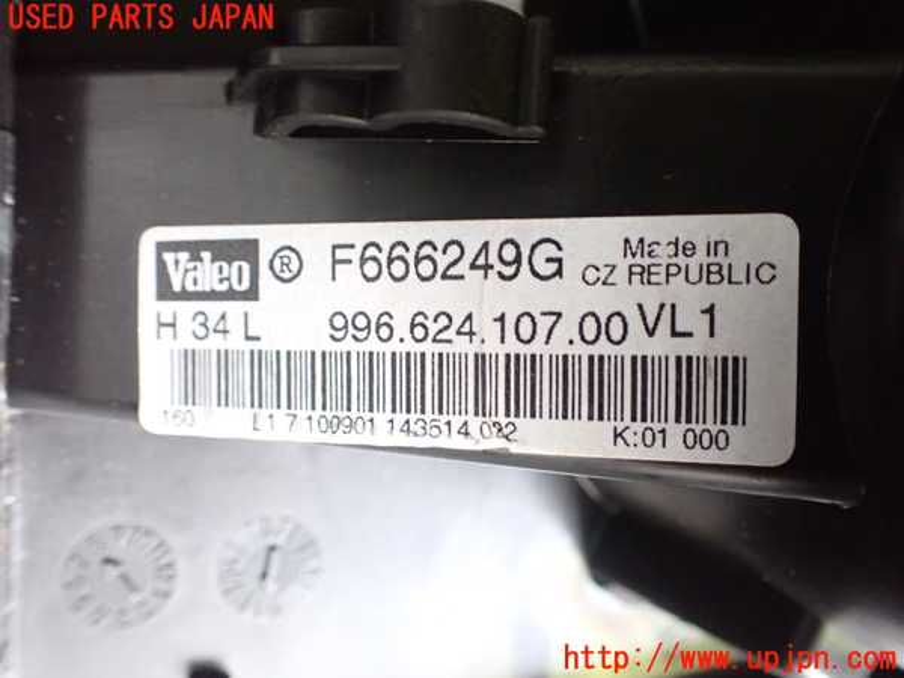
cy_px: 339
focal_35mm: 30
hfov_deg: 60.0
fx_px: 783
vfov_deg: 46.8
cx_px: 452
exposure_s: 1/30
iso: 1000
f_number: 2.3
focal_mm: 5.4
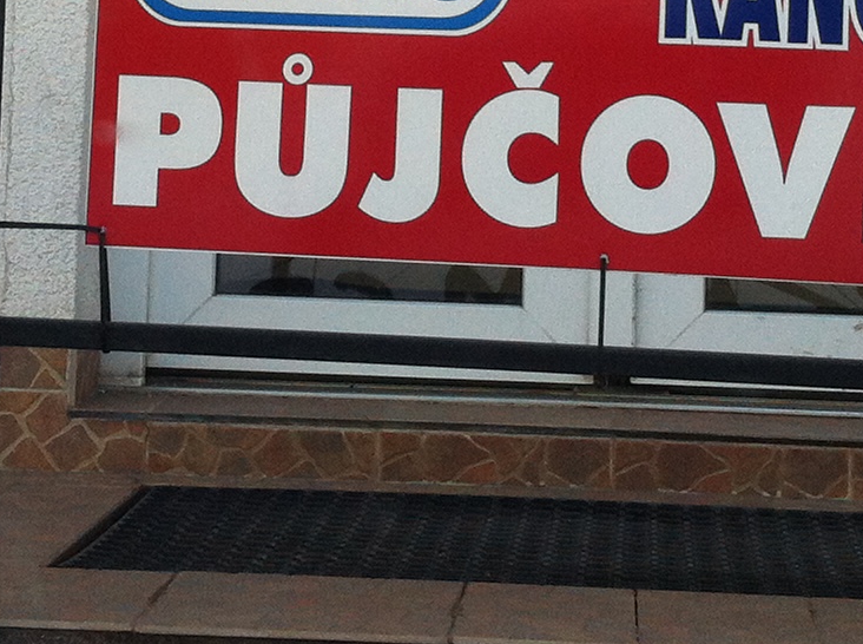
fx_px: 3085
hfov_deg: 15.9
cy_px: -212
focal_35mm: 124
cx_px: 348
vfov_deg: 11.6
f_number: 2.8
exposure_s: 1/413
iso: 80
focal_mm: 3.85
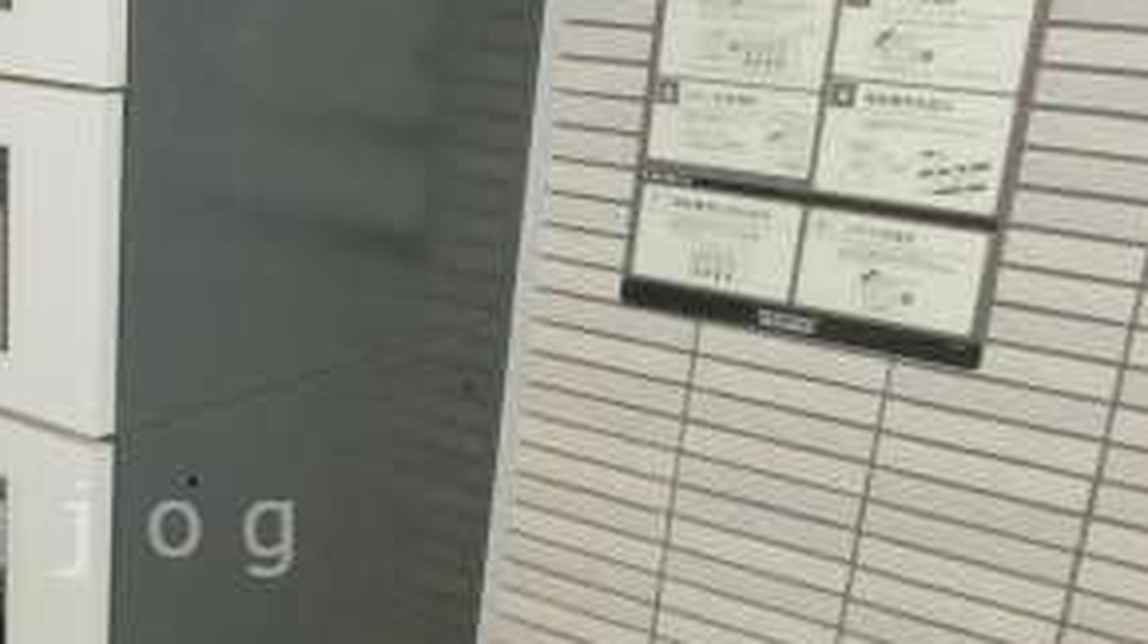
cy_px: 529
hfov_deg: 33.5
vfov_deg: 20.4
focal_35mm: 58
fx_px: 1764
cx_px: 44
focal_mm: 4.24
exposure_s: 1/60
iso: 400
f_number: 3
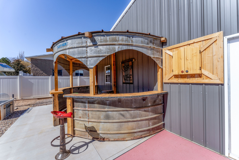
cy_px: 80
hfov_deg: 104.2
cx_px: 120
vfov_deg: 81.2
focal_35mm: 14
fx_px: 93
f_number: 9
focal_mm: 14
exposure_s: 1/1000
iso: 400
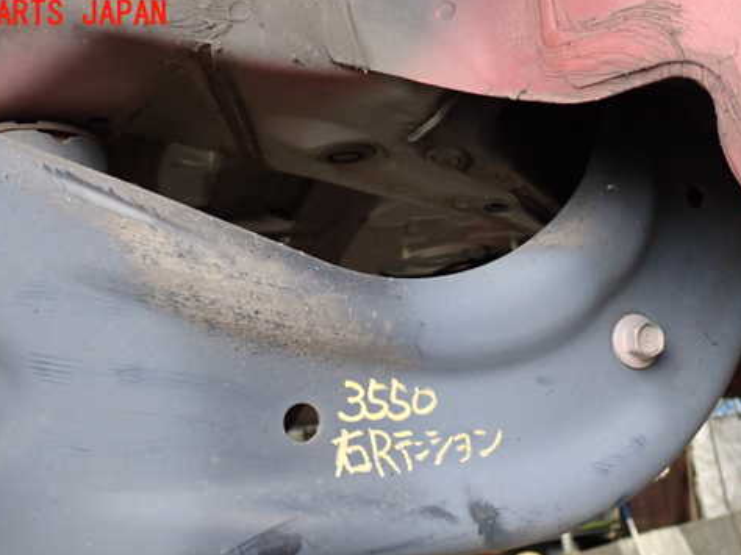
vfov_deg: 37.5
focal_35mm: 38
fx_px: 813
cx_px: 352
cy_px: 347
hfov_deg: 49.0
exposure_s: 1/30
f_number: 2.3
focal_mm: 5.4
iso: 320
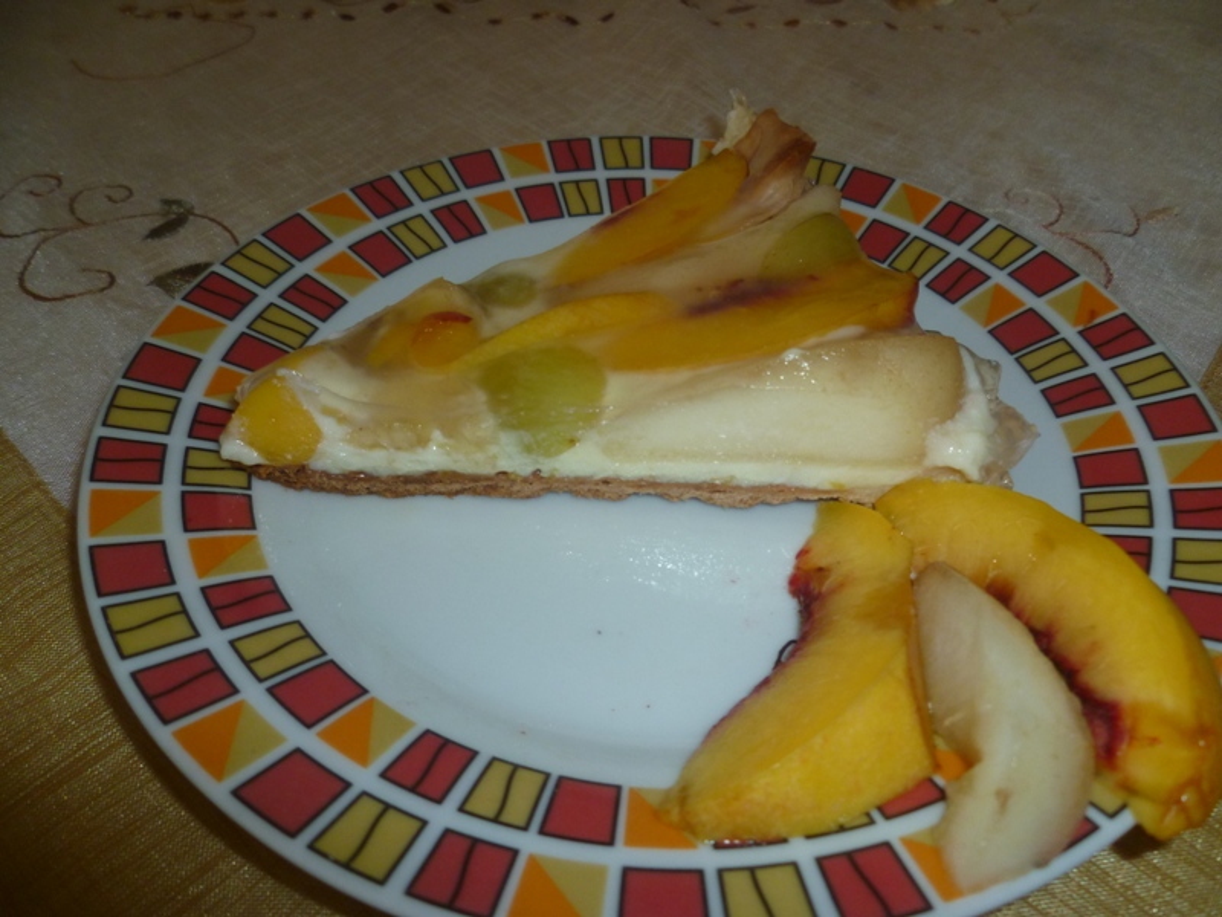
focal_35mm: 28
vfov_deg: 49.7
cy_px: 458
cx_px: 611
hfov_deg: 63.4
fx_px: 988
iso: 125
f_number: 2.8
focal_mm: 5
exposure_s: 1/30
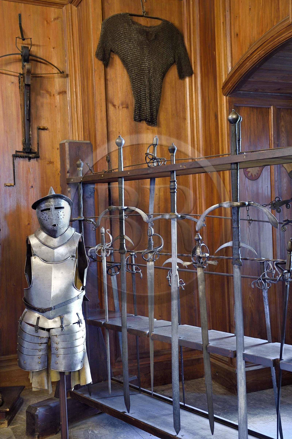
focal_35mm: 46
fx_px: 560
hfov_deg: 29.2
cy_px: 220
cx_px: 146
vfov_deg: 42.8
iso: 1600
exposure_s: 1/8
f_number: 5.6
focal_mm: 46
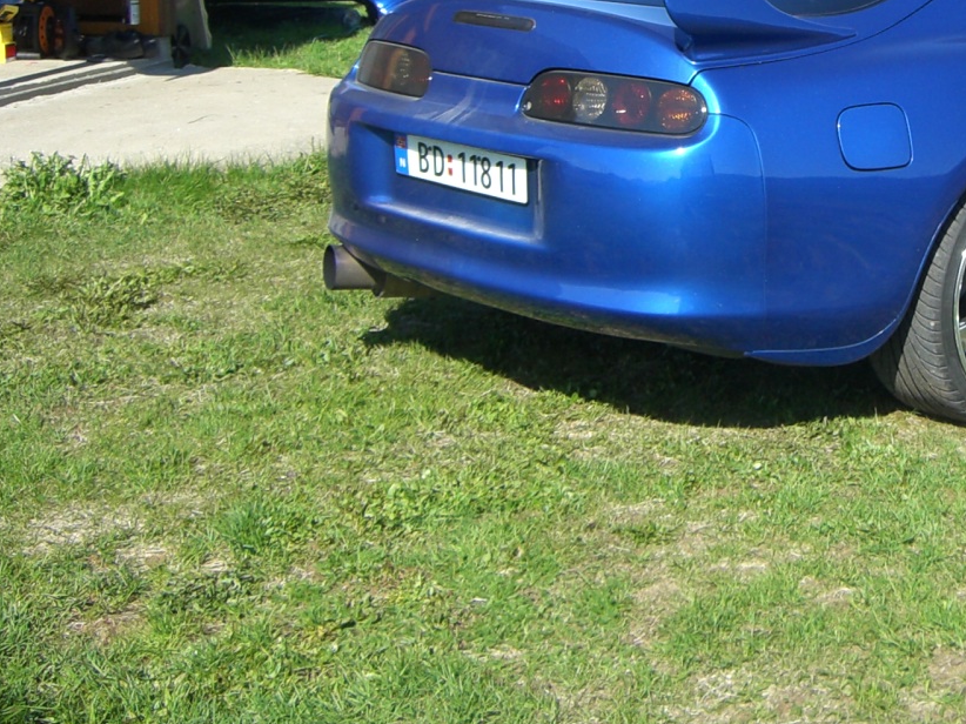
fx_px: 2064
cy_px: 85
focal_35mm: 74
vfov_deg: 19.6
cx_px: 894
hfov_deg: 25.4
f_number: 4.3
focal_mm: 6.2
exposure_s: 1/320
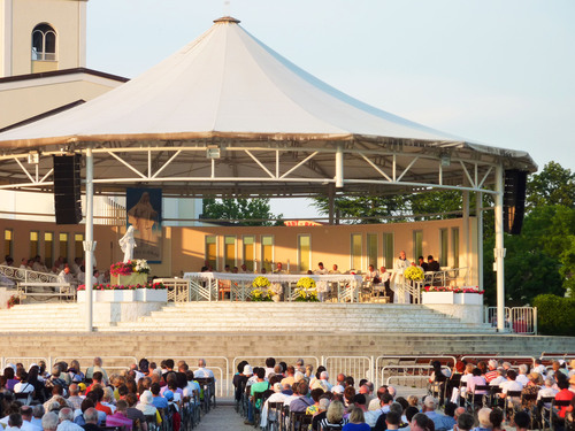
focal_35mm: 119
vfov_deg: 12.5
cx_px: 288
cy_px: 216
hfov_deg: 16.6
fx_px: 1977
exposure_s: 1/200
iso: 125
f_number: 4.4
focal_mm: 19.5
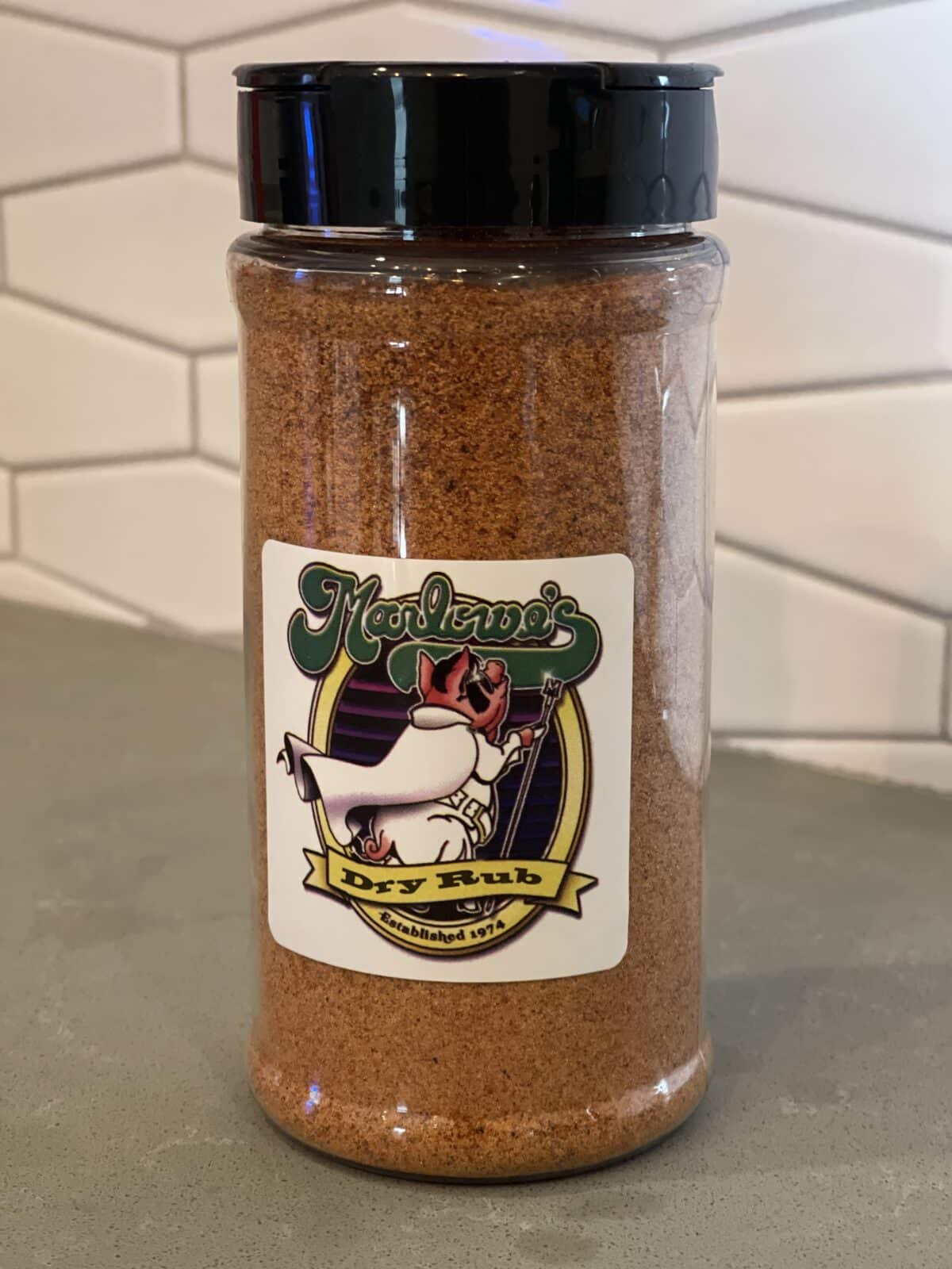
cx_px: 476
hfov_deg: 22.9
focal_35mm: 64
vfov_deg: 30.3
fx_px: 2347
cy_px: 634
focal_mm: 7.5
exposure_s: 1/20
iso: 400
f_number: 2.2
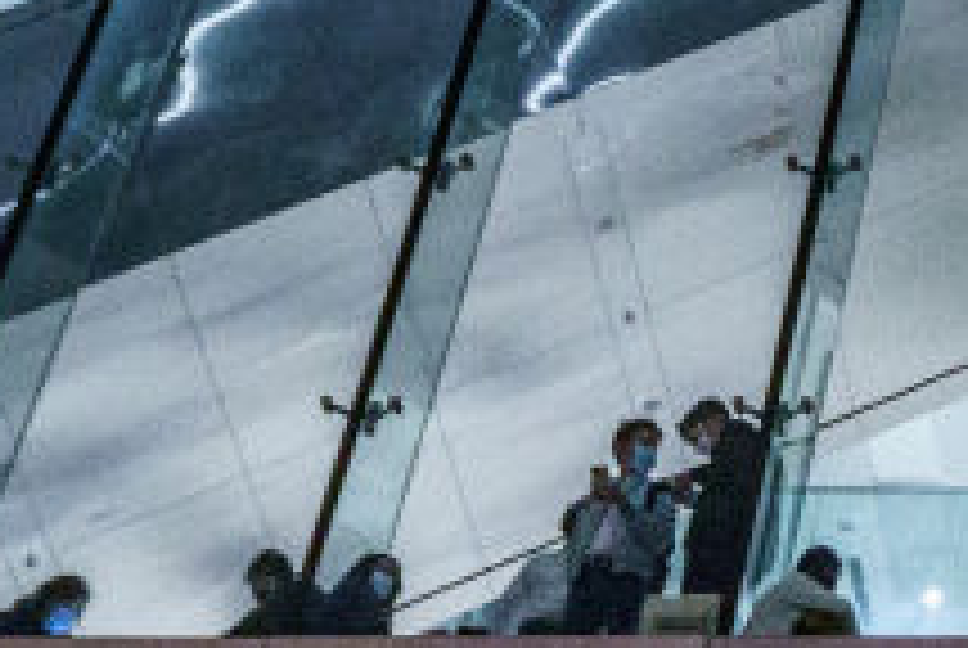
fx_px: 4227
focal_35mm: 157
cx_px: 1814
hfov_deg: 11.9
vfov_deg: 8.4
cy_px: -524
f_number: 2.8
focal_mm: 33
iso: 4000
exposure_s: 1/160
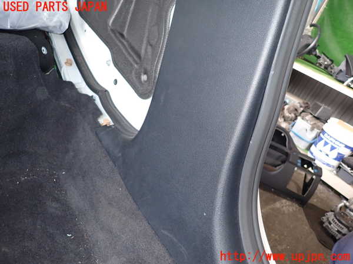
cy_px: 132
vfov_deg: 54.9
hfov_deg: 69.4
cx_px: 176
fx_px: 255
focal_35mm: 25
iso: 200
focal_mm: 4.5
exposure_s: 1/30
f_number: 2
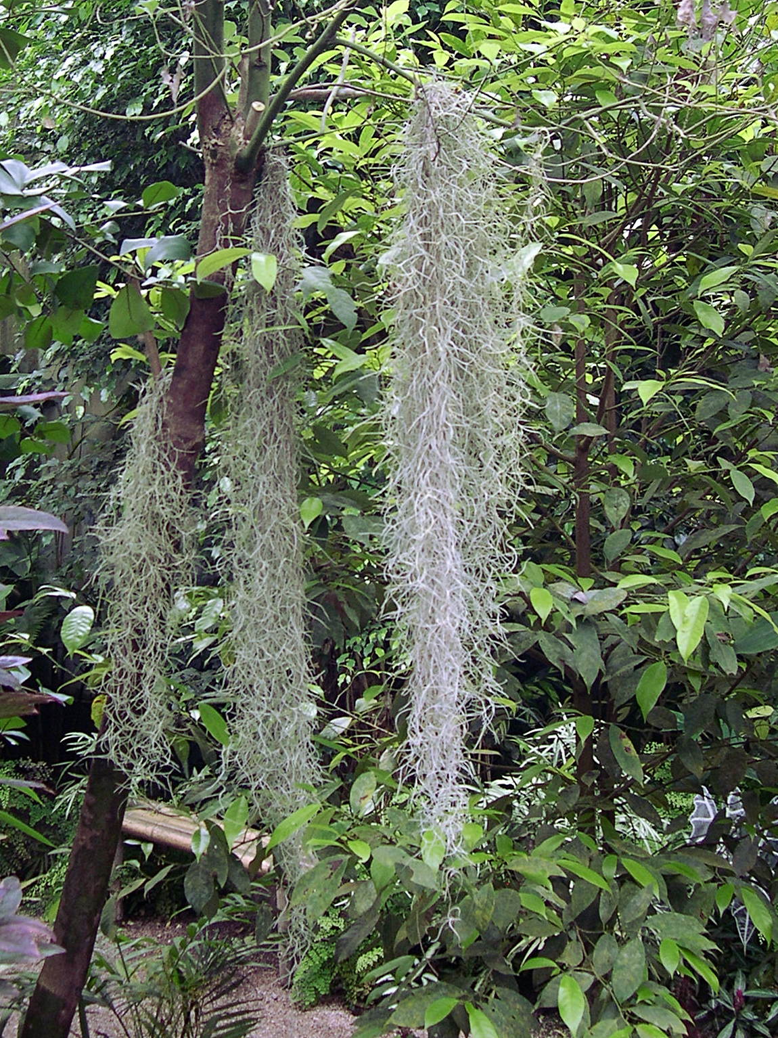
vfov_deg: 49.0
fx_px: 1139
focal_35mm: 38
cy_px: 519
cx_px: 389
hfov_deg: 37.7
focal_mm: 8
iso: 100
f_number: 2.8
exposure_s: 1/46
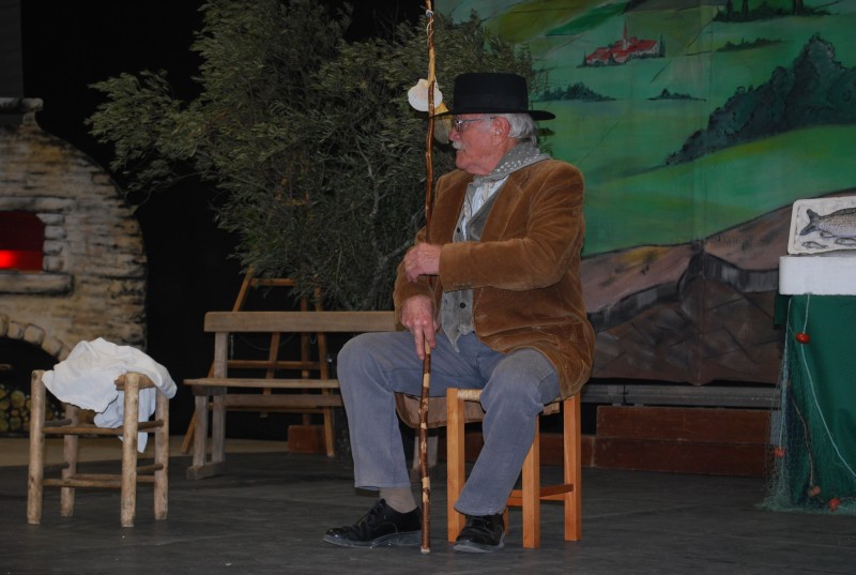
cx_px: 428
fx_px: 1573
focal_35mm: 66
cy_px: 288
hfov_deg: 30.5
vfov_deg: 20.7
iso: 400
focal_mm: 44
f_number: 5.3
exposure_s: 1/60
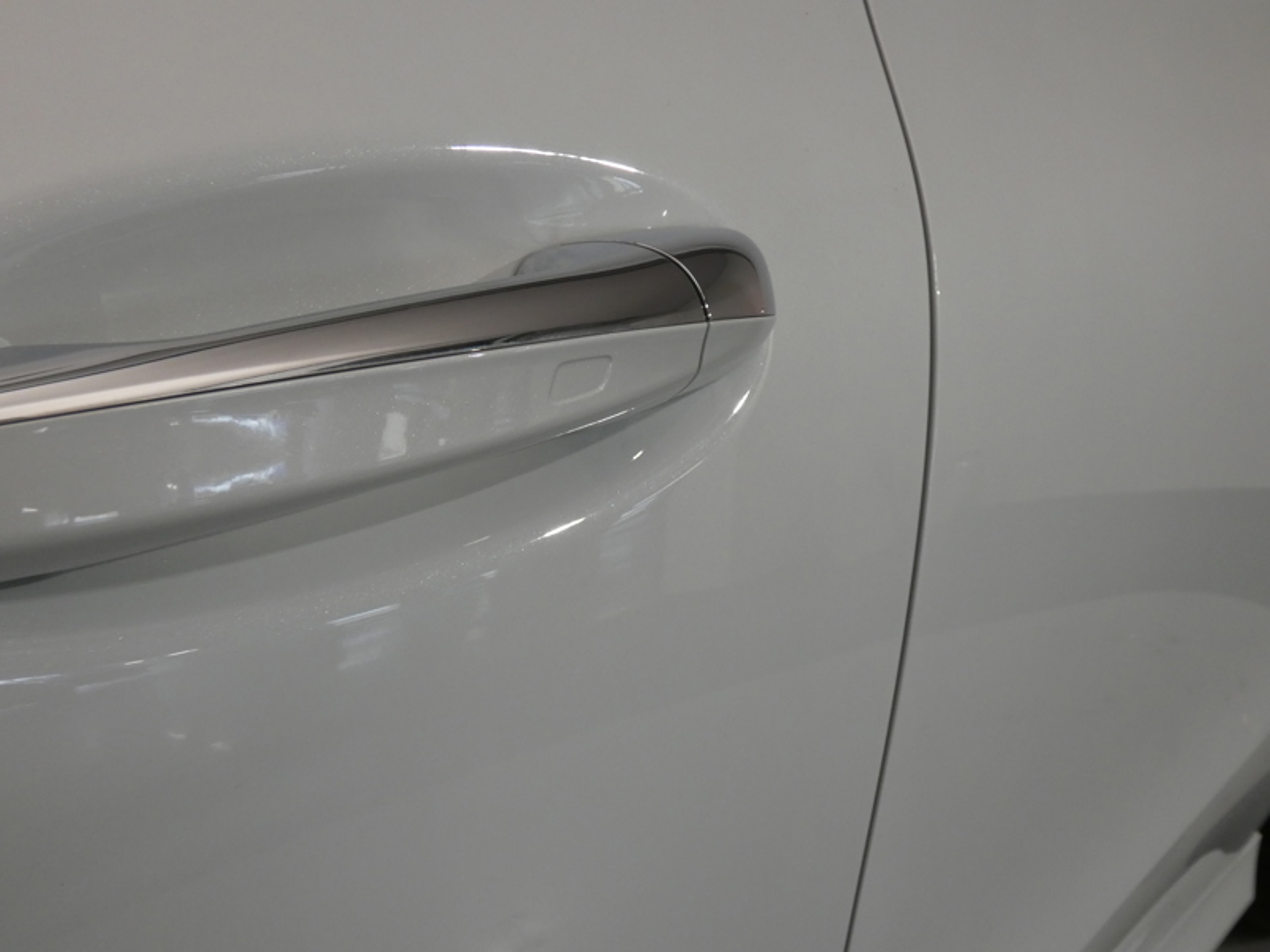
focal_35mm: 30
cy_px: 476
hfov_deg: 60.0
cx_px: 635
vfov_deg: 46.8
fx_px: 1101
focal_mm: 5.3
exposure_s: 1/80
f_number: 3.3
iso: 320
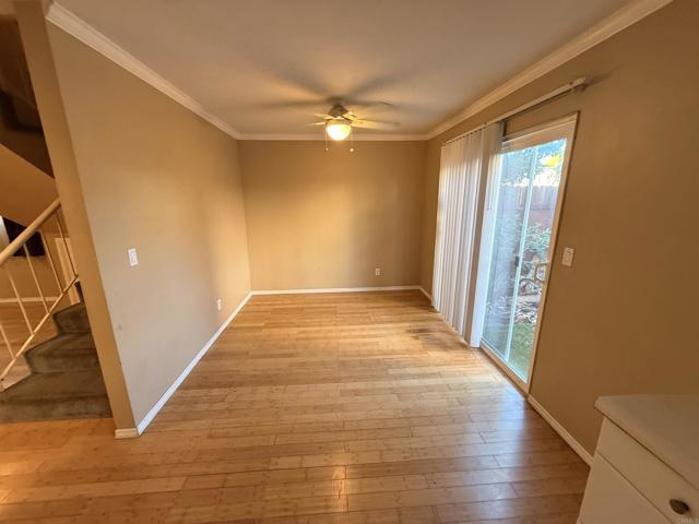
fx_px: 283
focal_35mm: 14
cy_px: 262
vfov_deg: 85.7
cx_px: 350
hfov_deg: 102.1
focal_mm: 2.22
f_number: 2.2
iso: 200
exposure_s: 1/60
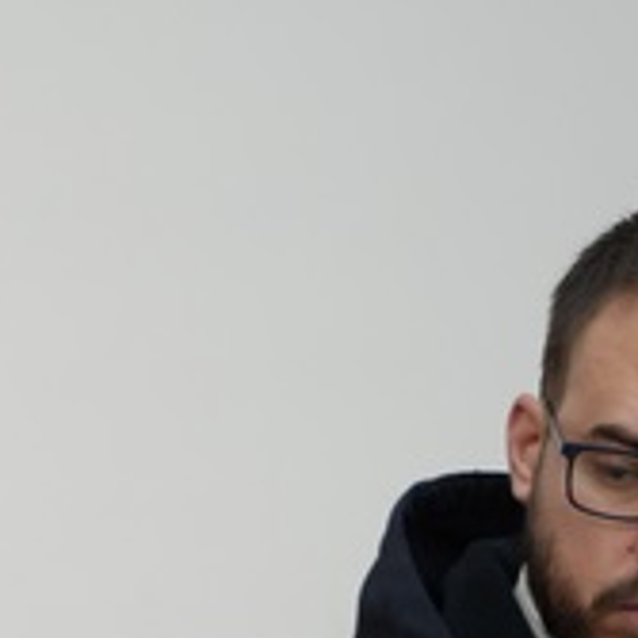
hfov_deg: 7.6
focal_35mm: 224
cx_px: -416
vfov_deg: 7.7
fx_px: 4671
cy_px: 949
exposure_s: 1/160
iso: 2000
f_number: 4
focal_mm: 55
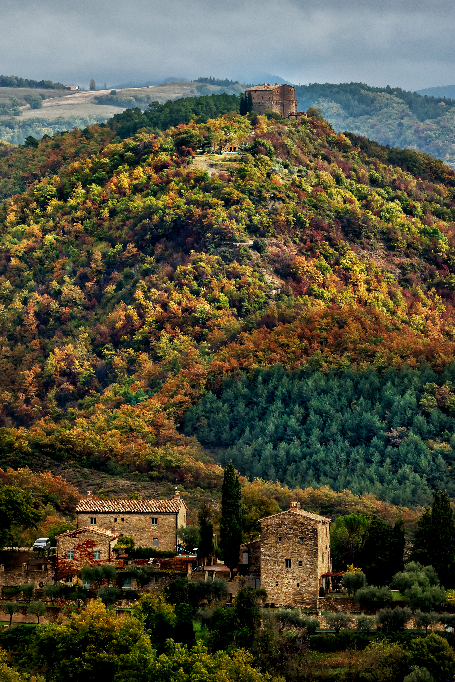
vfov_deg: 11.4
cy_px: 341
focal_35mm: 180
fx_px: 3413
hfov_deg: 7.6
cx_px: 228
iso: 100
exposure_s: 1/250
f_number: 10
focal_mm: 180
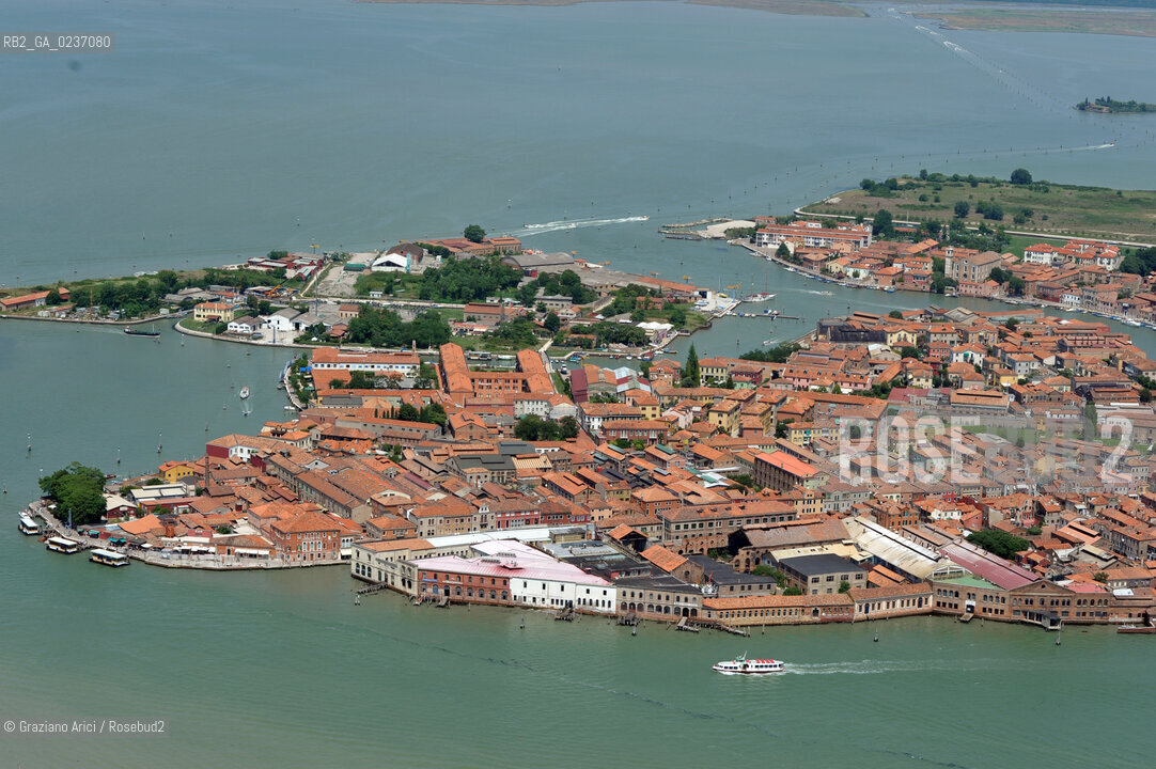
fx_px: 2567
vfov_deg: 17.0
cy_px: 384
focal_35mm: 80
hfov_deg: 25.4
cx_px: 578
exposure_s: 1/1250
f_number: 9
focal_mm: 80
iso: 400
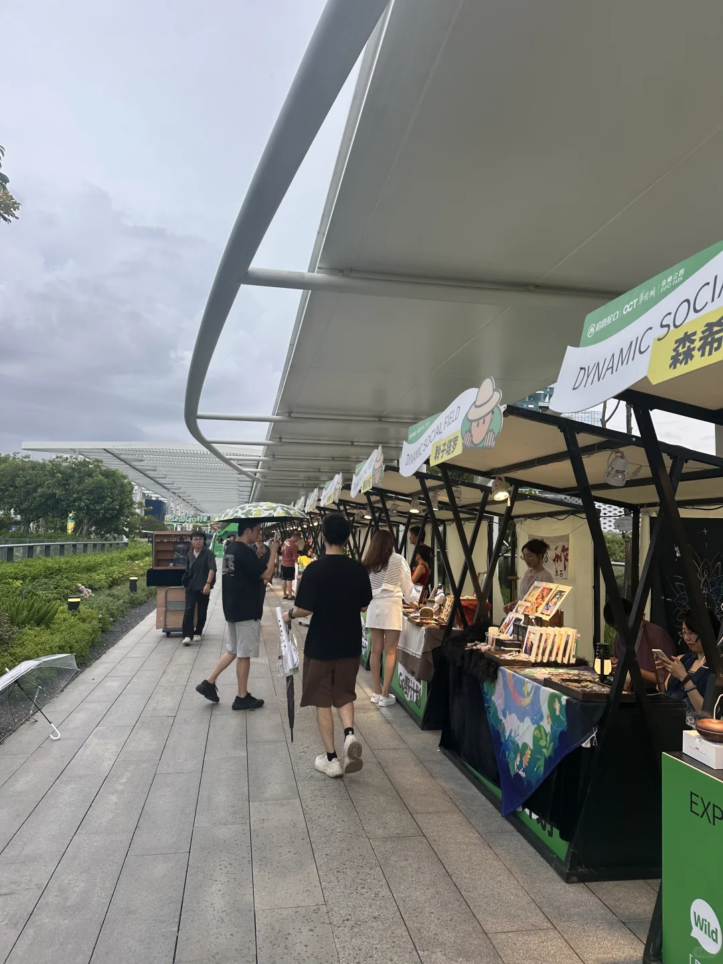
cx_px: 362
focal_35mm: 24
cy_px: 482
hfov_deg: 56.8
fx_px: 668
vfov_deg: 71.6
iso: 64
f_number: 1.78
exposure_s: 1/223
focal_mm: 6.86
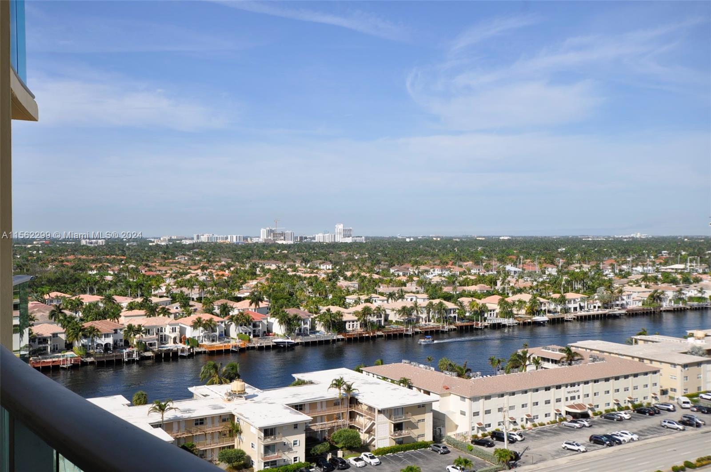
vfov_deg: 36.8
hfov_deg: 53.2
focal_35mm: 36
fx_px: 710
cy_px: 236
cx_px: 356
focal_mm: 24
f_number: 10
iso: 200
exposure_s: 1/400
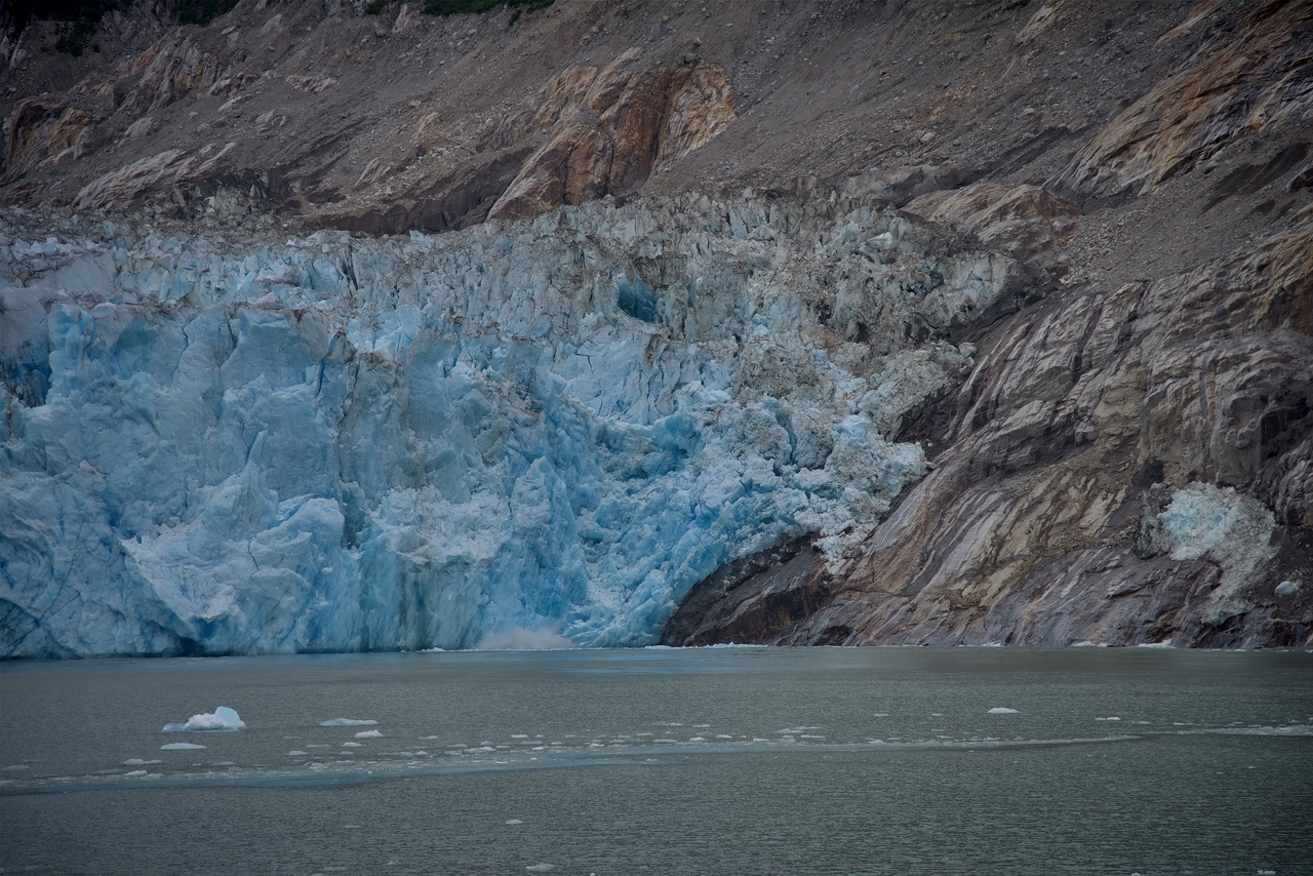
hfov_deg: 17.1
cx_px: 656
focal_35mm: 120
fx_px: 4377
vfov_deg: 11.4
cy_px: 438
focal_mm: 120
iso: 100
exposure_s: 1/250
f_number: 5
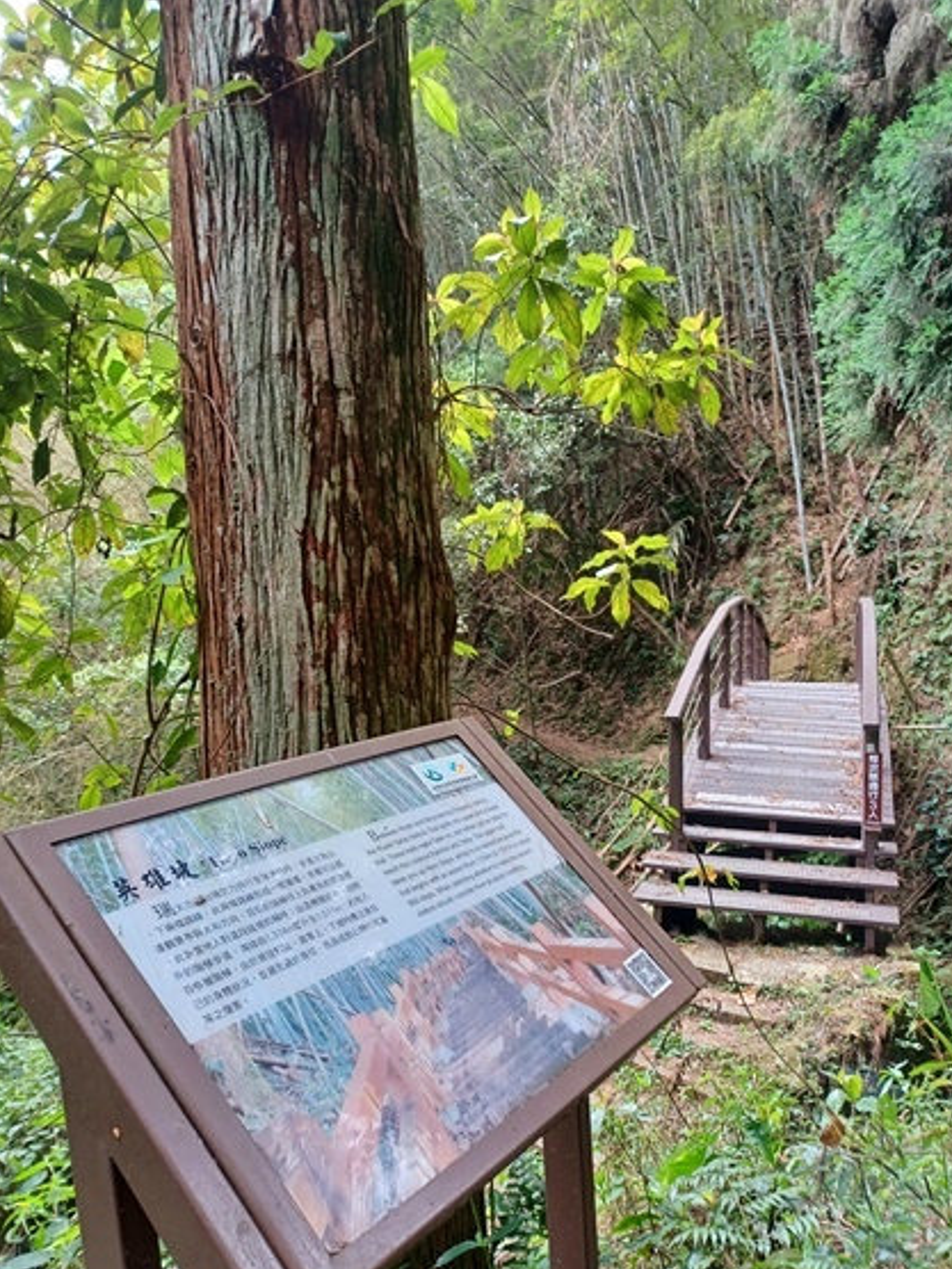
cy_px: 664
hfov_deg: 51.3
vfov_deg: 65.3
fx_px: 990
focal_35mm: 27
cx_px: 511
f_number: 1.8
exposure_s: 1/50
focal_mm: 4.6
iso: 80
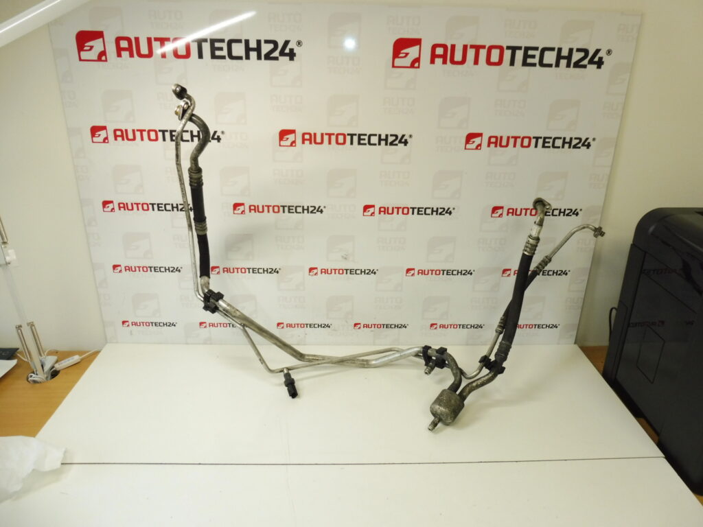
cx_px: 352
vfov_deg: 56.8
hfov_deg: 71.6
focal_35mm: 24
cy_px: 264
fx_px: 487
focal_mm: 4.3
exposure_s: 1/60
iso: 200
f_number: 3.5
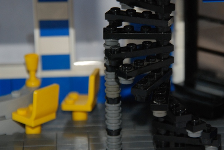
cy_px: 65
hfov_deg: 10.7
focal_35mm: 192
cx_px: 144
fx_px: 1194
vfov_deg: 7.2
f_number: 5.6
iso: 640
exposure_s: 1/60
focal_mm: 95
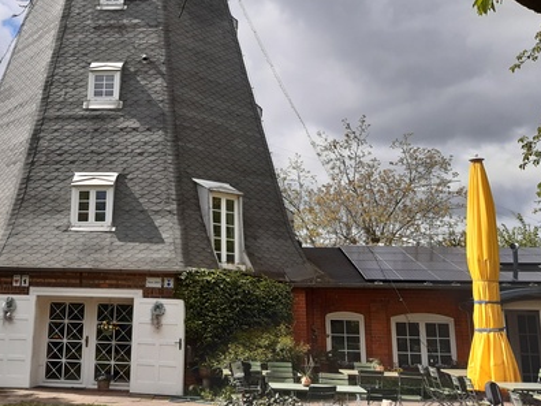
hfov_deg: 43.7
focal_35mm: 42
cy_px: 126
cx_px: 152
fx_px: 656
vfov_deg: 33.9
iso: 40
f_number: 1.7
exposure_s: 1/2481
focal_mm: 3.92
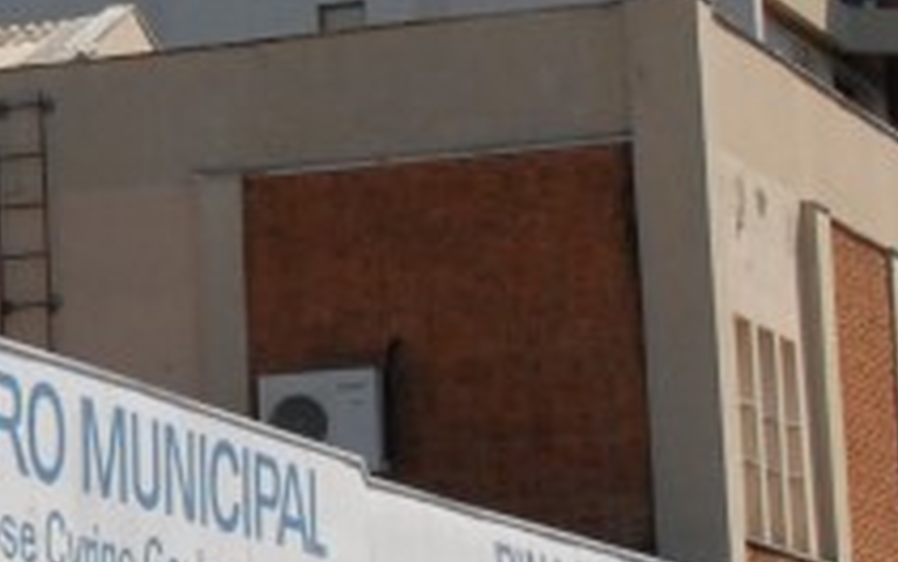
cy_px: 106
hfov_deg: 8.8
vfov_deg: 5.8
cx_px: -968
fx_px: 5502
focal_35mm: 225
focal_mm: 27
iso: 400
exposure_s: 1/400
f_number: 10
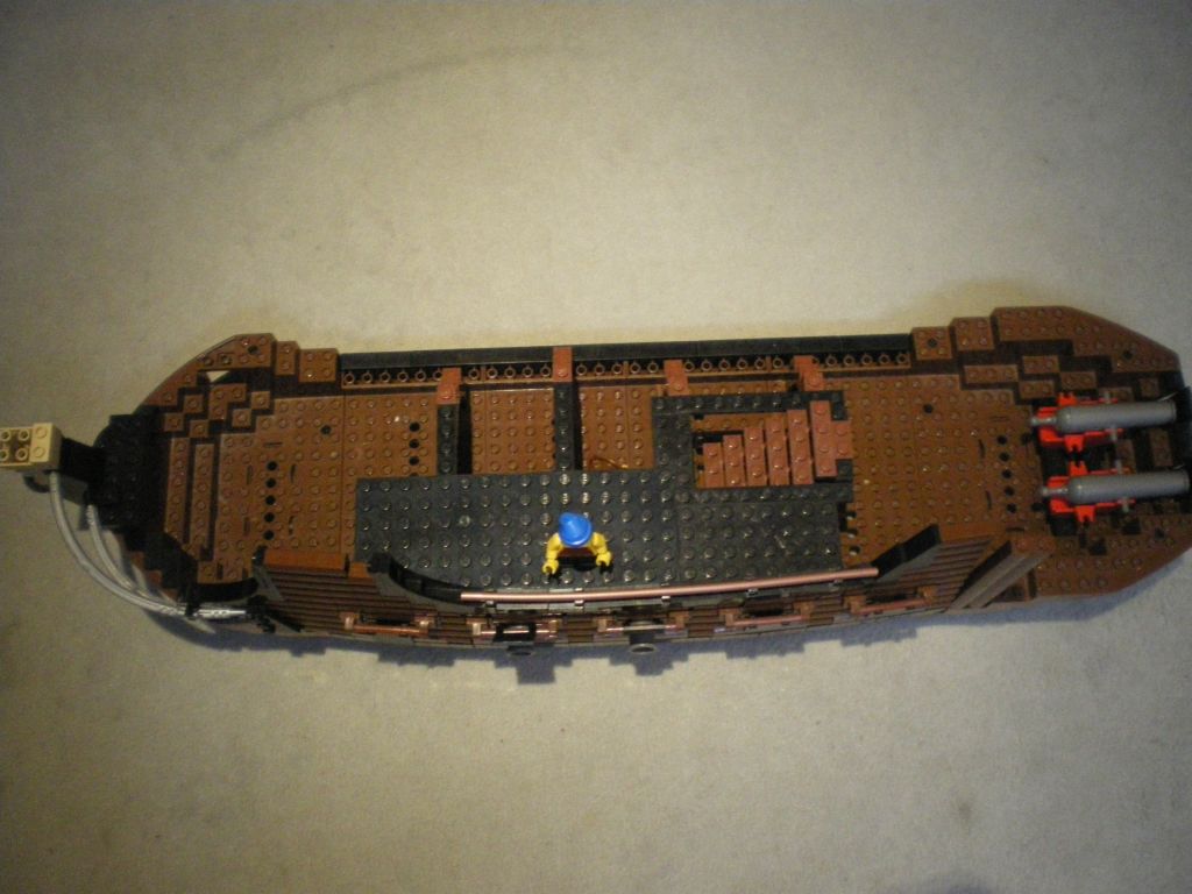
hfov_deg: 51.4
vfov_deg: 39.7
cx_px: 596
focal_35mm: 36
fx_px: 1240
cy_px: 447
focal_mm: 6.3
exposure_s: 1/50
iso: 800
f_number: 3.1
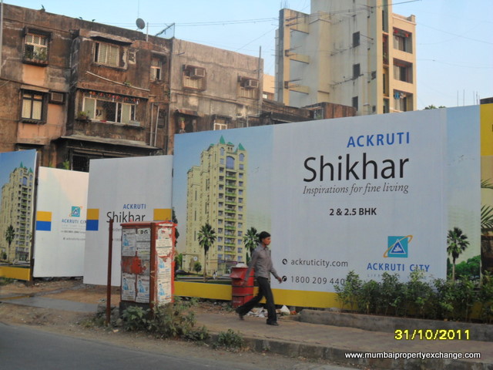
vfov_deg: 32.9
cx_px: 246
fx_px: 627
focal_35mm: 44
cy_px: 185
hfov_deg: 42.9
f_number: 4.5
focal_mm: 7.8
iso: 100
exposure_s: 1/60
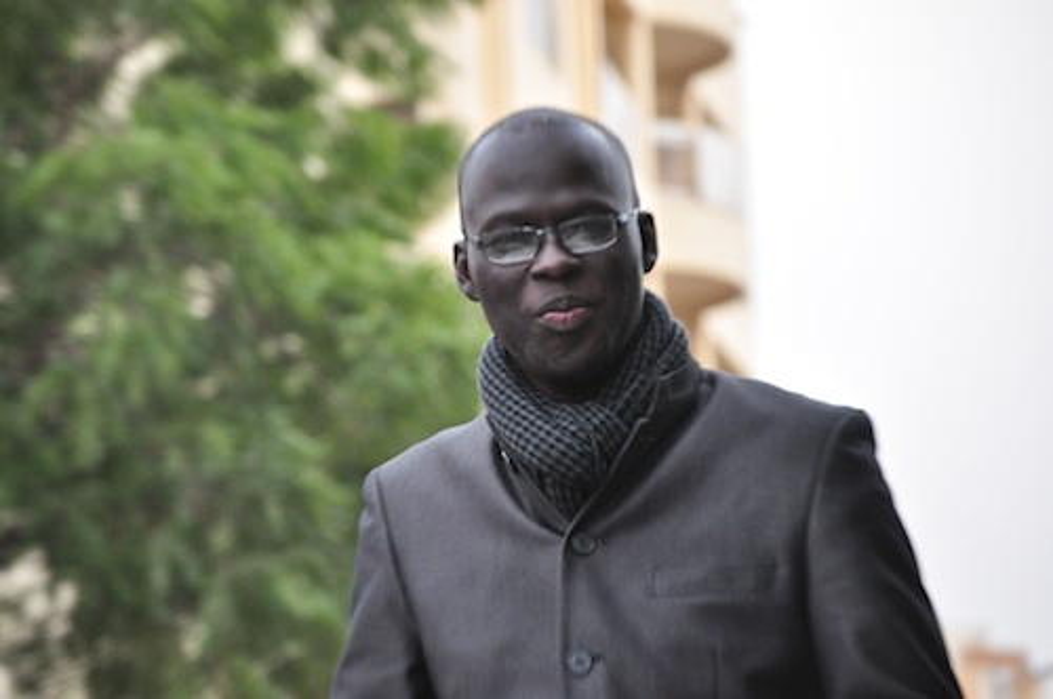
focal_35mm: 188
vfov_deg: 7.3
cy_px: 350
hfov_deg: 11.0
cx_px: 526
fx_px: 5477
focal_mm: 125
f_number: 5
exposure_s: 1/125
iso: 1600
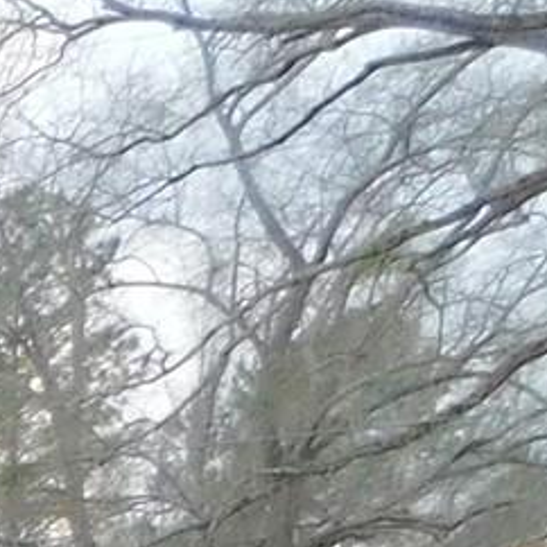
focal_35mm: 172
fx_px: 3075
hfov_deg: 7.6
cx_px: -1535
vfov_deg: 9.0
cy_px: 1404
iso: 125
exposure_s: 1/500
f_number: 3
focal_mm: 4
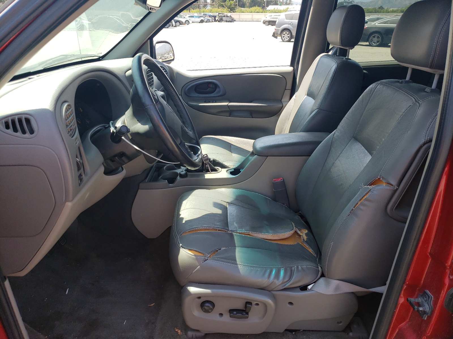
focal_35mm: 26
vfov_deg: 53.1
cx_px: 226
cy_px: 170
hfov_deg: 67.3
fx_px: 340
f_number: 1.5
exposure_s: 1/625
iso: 50
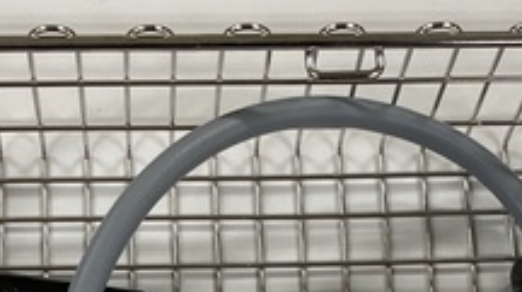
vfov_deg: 10.8
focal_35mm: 105
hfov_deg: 20.4
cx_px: 256
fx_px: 1452
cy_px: 521
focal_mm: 4.25
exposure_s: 1/120
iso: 125
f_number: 1.8
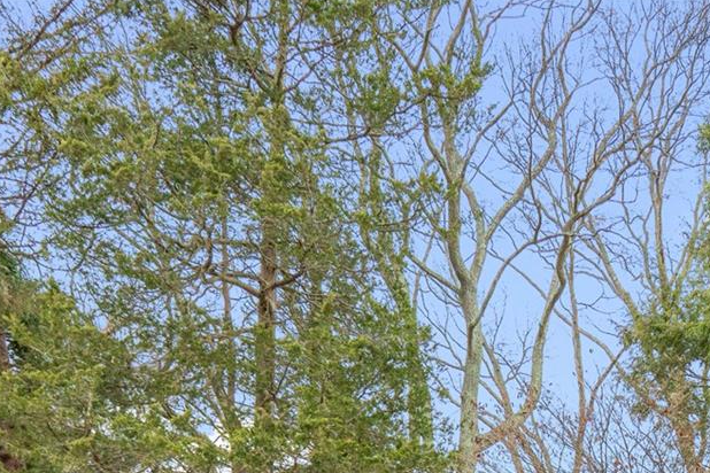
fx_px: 1045
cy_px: 779
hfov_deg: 35.4
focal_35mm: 53
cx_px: 633
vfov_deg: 20.4
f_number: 5.6
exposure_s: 1/200
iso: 800
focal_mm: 16
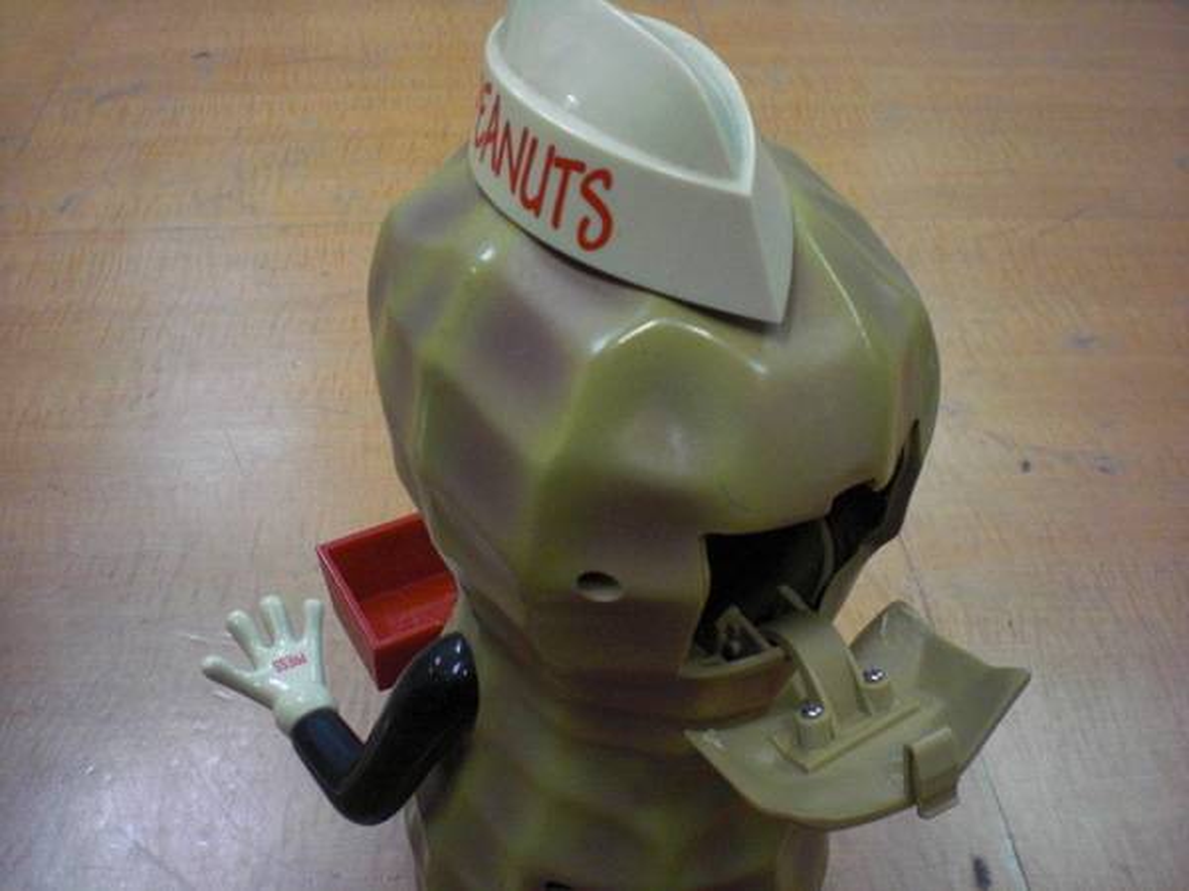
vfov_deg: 37.7
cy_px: 446
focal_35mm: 38
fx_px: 1305
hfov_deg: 49.0
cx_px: 594
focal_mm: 6.3
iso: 400
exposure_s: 1/60
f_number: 3.1
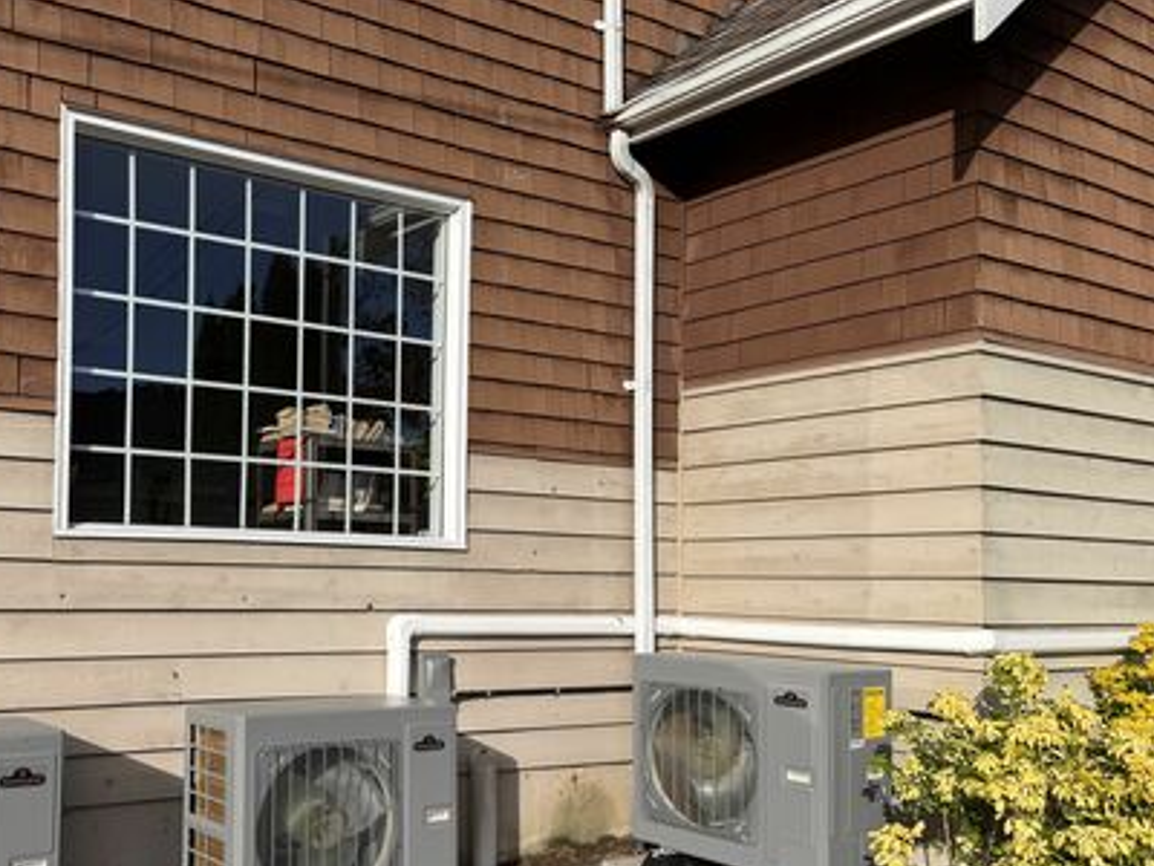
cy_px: 528
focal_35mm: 36
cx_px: 317
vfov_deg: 39.5
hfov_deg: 49.7
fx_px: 1200
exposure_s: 1/6410
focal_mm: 6.76
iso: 80
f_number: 1.78
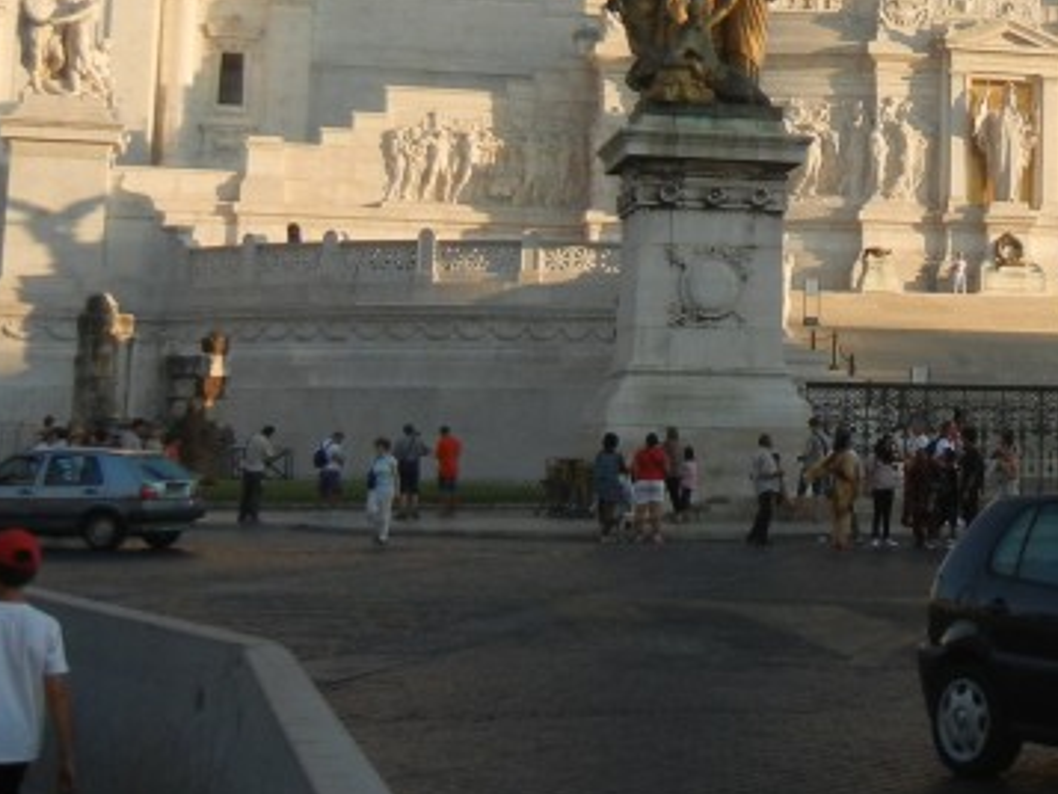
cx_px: 1138
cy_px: 77
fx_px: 2629
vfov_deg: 16.9
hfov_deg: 21.7
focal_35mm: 86
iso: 160
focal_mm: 5.4
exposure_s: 1/637
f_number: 3.5
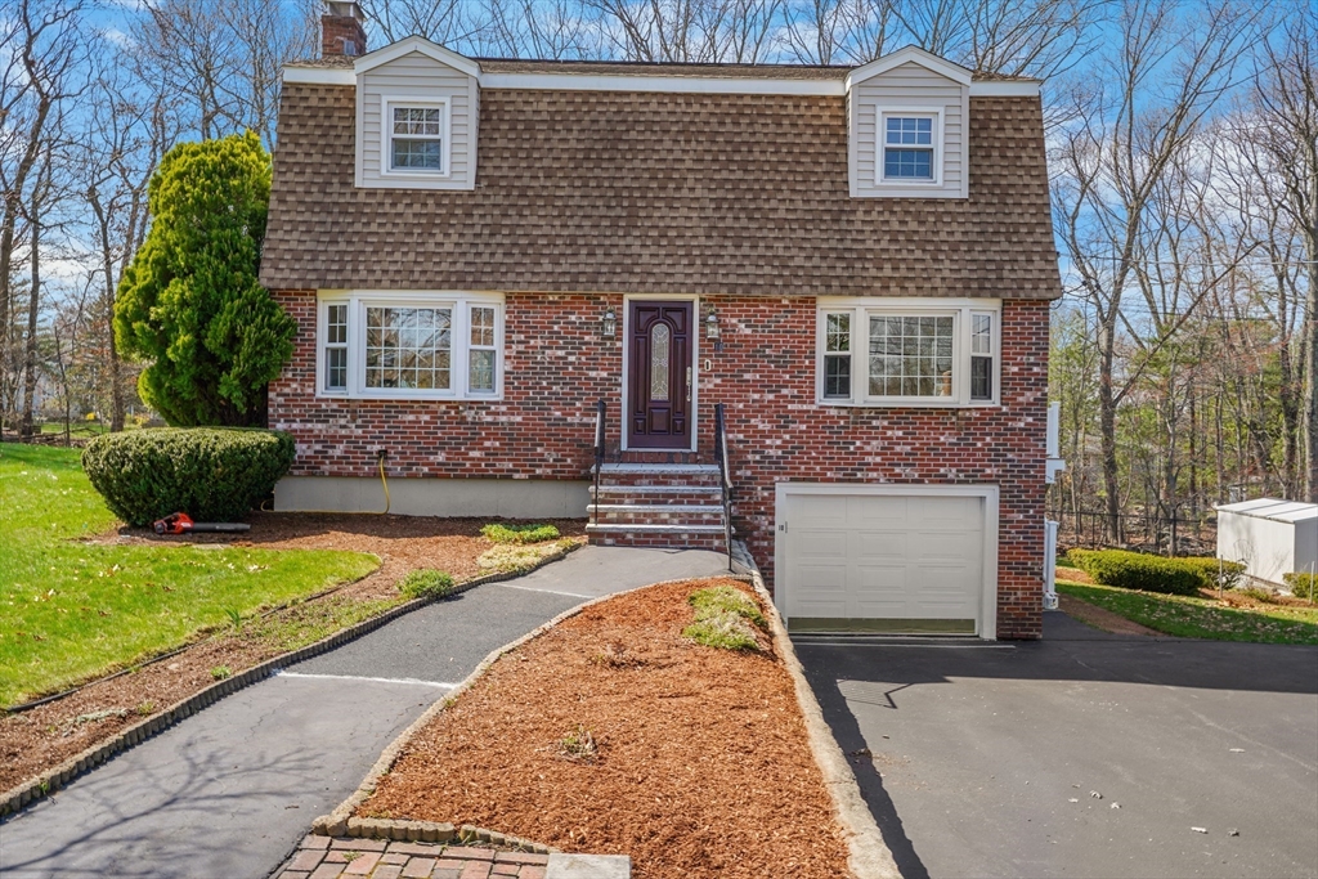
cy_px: 440
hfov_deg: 65.5
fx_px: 1025
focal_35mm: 28
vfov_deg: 46.4
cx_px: 659
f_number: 11
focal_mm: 28
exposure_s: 1/60
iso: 100
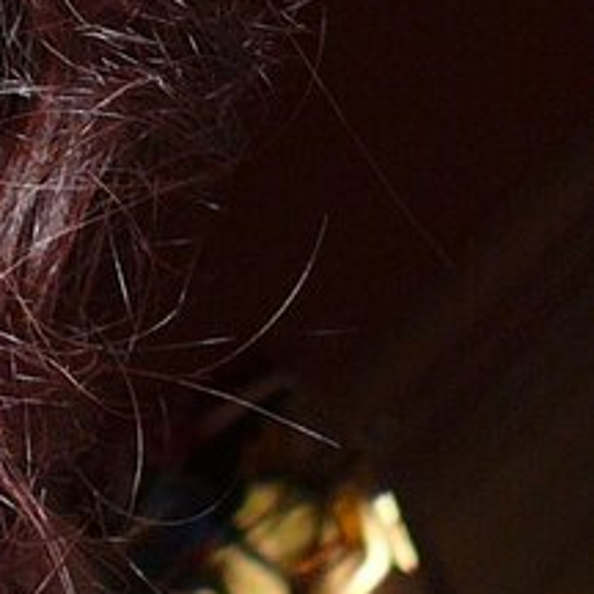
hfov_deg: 9.4
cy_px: -1001
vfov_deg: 8.8
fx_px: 3339
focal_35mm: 172
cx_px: -638
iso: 100
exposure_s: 1/30
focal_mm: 5.2
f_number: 2.8
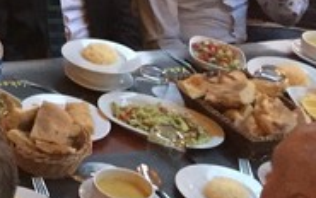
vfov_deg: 11.1
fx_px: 957
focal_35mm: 111
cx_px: -255
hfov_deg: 15.9
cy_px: -155
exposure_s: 1/17
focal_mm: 4.15
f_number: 2.2
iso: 640
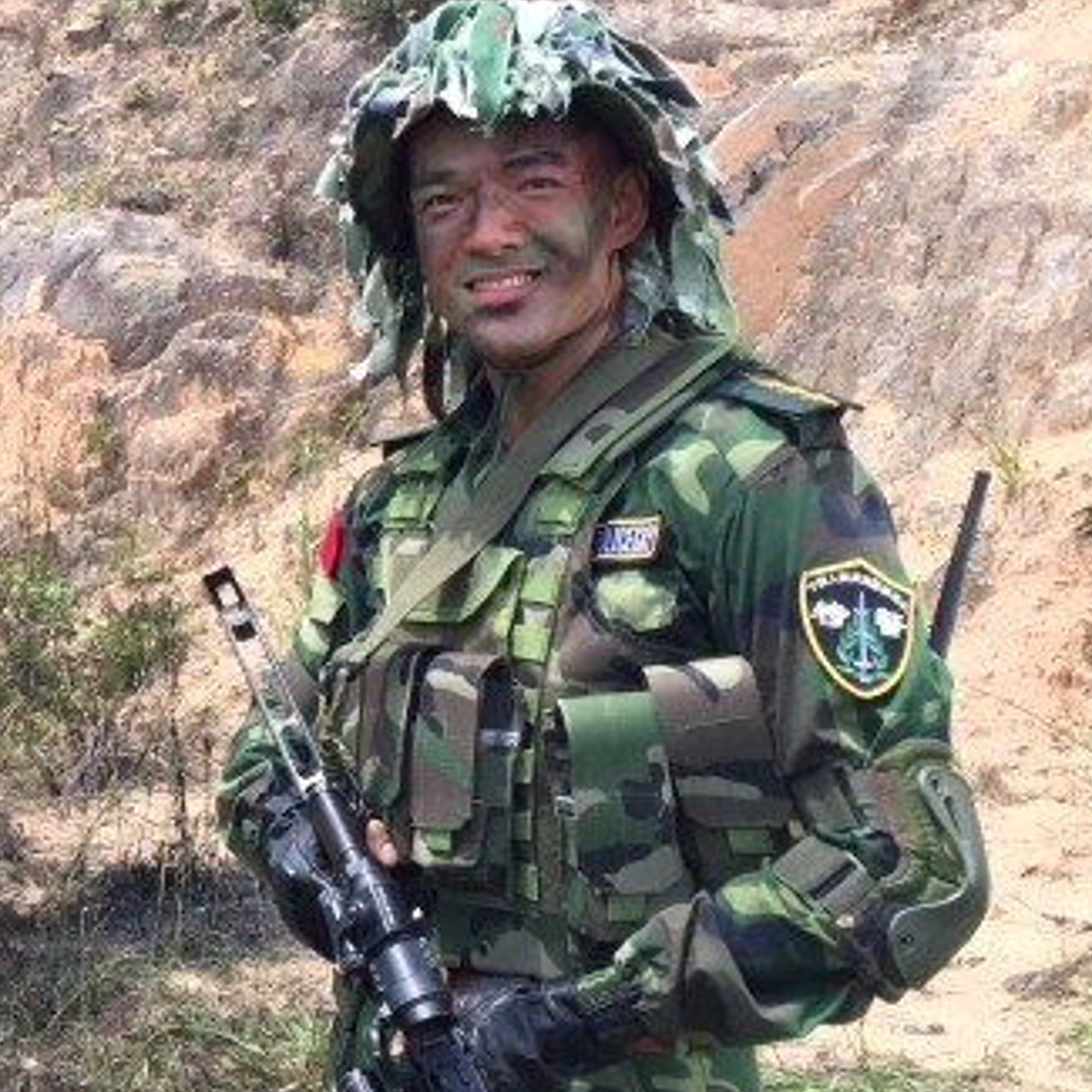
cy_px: 528
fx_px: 2248
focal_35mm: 63
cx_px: -71
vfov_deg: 27.3
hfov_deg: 25.5
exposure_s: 1/694
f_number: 2.2
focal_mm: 4.15
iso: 32
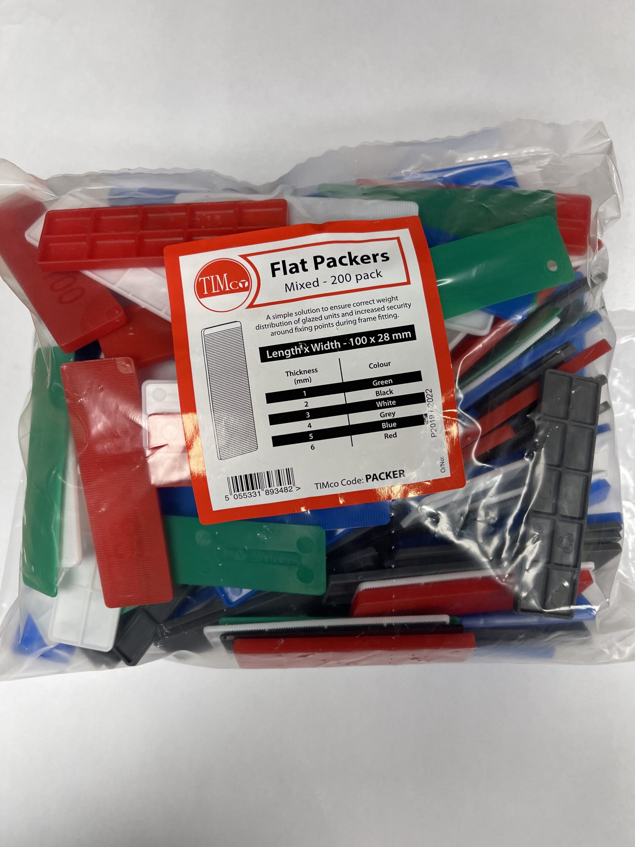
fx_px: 636
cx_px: 318
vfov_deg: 67.3
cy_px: 424
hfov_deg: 53.1
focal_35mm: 26
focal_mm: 5.1
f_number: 1.6
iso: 64
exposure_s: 1/100
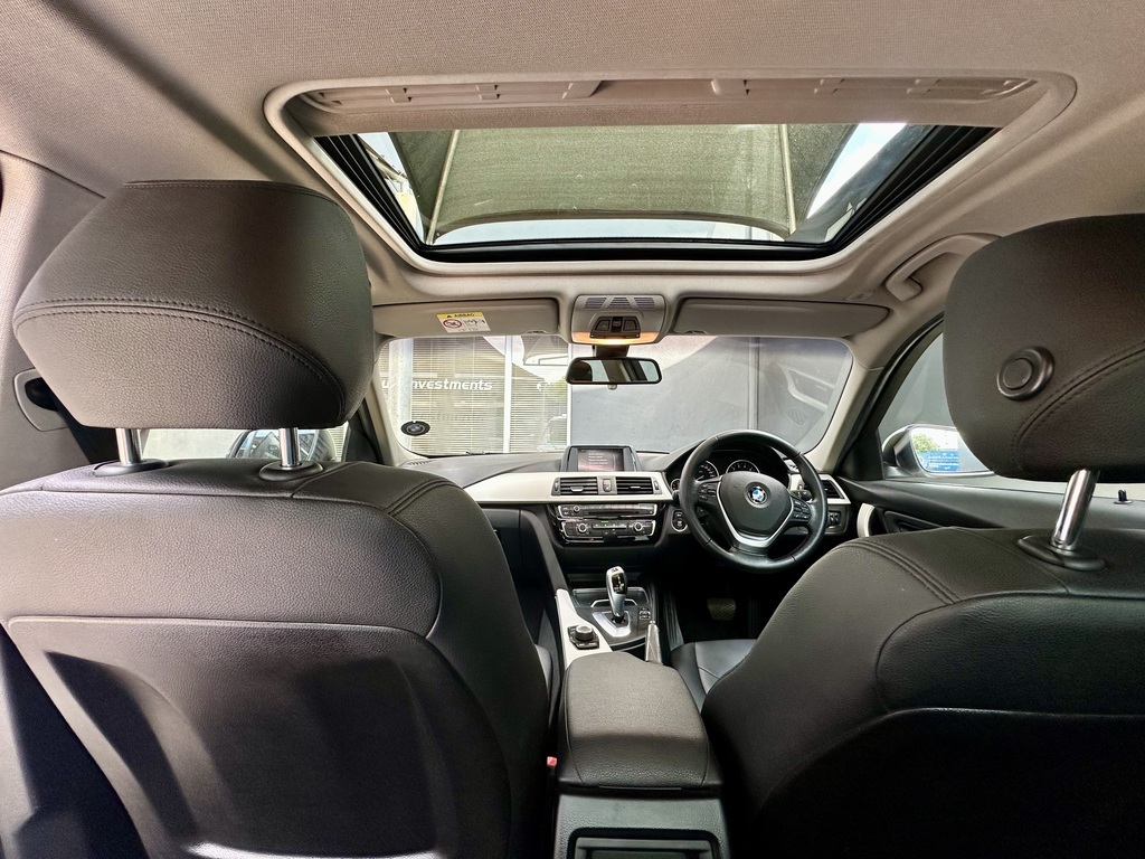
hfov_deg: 102.1
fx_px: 463
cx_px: 572
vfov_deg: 85.7
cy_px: 430
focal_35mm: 14
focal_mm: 2.22
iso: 125
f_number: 2.2
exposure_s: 1/80
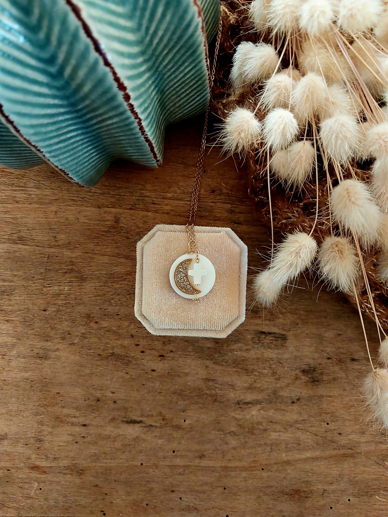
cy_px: 258
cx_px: 194
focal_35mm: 30
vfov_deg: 60.0
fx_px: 448
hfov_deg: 46.8
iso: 400
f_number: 1.8
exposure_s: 1/60.2
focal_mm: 4.6
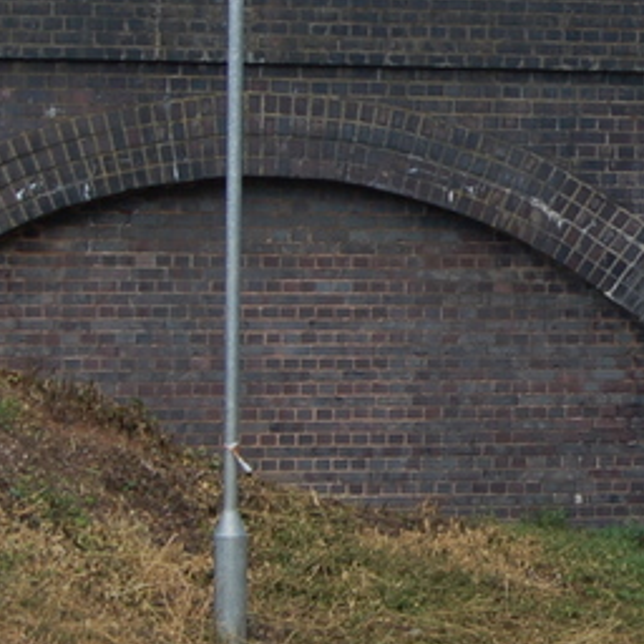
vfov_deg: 10.1
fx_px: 3641
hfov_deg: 10.0
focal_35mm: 173
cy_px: 240
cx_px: 752
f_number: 5.6
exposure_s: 1/180
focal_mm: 34
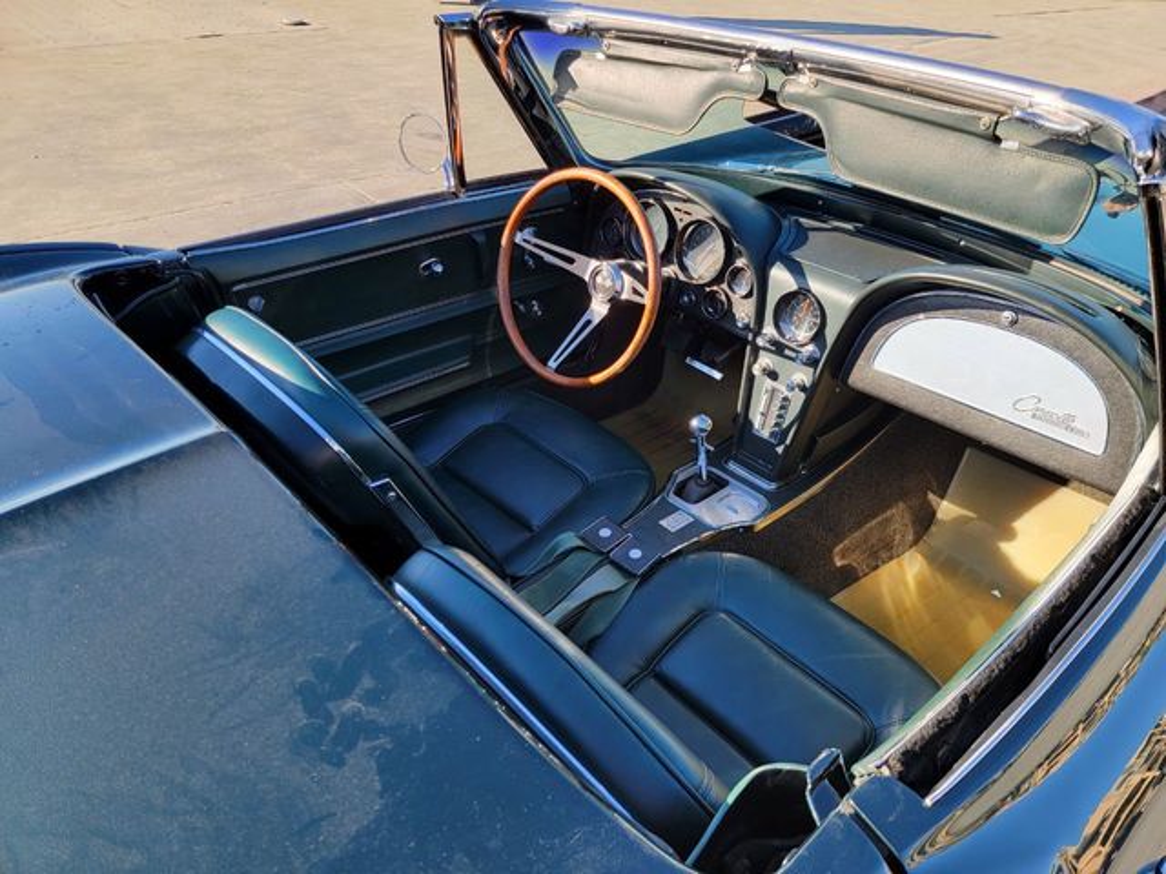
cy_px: 437
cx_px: 583
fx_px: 808
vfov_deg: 56.8
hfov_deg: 71.6
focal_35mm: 24
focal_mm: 6.7
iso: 16
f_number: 1.8
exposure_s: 1/201
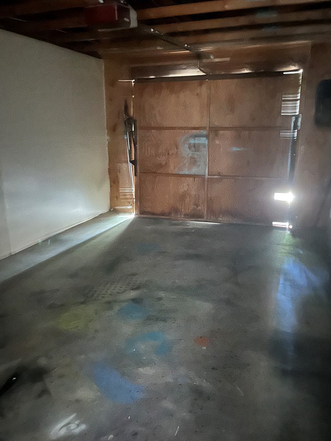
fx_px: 357
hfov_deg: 49.7
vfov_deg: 63.4
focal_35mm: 28
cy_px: 217
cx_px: 169
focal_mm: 5.1
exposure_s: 1/2
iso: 1250
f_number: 1.6
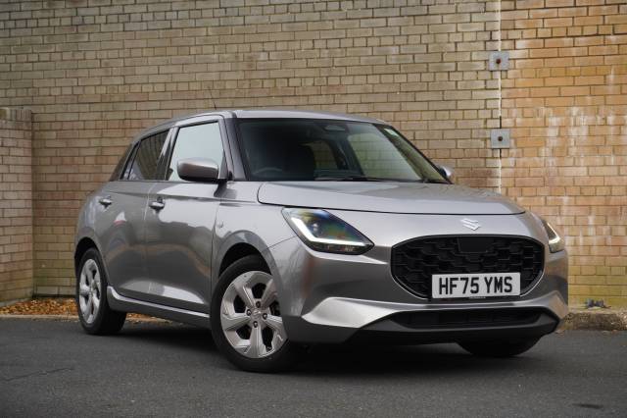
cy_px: 209
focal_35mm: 69
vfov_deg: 19.7
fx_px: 1201
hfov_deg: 29.3
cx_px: 314
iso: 250
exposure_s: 1/160
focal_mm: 46
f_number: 5.6
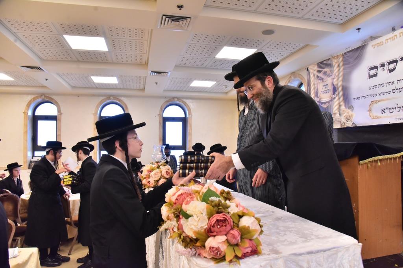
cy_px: 134
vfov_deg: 53.1
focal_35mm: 24
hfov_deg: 73.7
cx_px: 202
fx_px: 269
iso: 4000
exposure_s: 1/250
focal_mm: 24
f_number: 6.3
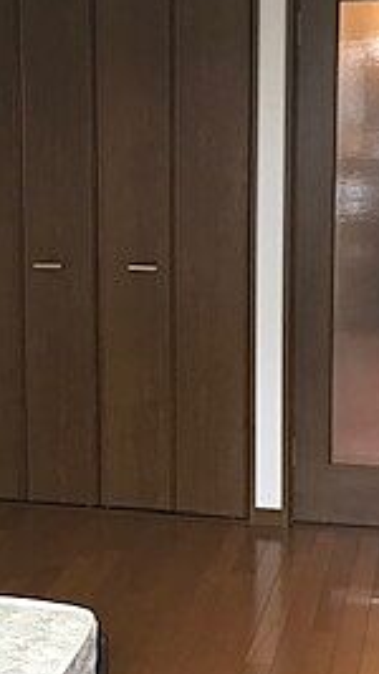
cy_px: 308
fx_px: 1305
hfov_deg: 16.5
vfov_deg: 29.0
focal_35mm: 73
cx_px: 114
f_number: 1.8
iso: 40
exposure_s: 1/20
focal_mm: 3.99
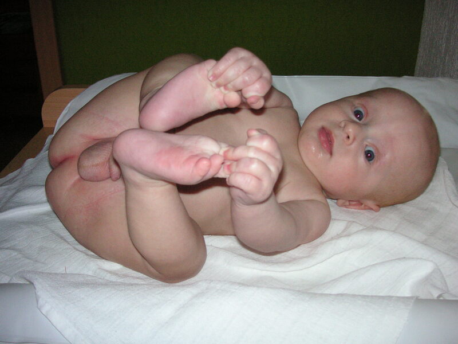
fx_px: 490
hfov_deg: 50.1
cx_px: 229
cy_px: 172
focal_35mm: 37
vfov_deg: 38.7
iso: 160
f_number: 2.8
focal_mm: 6.1
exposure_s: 1/45
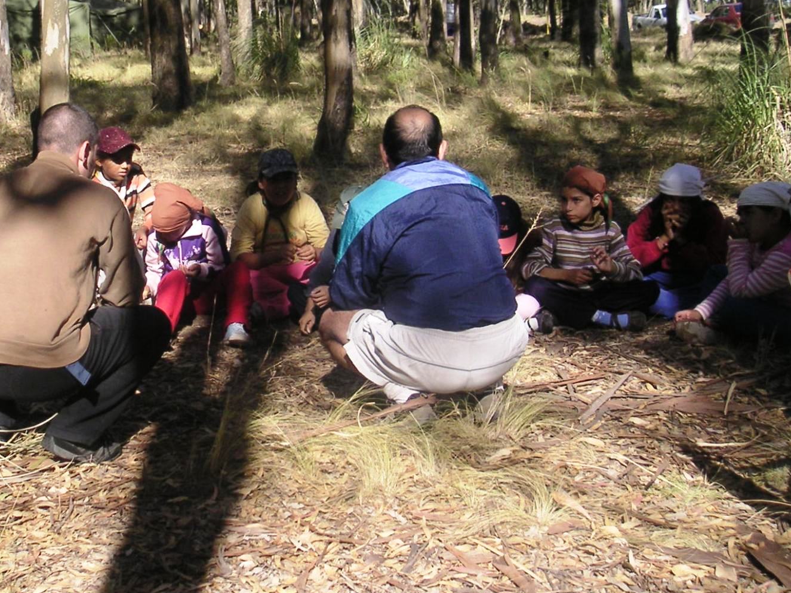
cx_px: 249
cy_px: 225
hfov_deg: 33.4
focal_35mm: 57
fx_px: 1302
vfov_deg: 25.6
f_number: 2.8
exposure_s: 1/500
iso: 50
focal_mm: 6
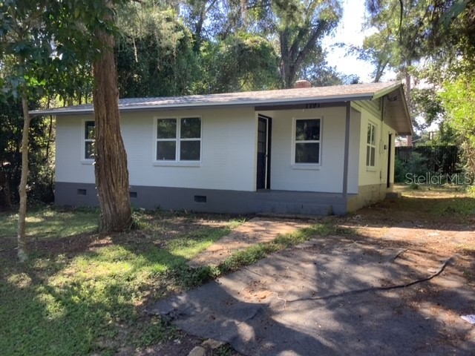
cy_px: 178
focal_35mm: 31
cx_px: 238
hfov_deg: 58.4
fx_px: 425
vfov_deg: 45.4
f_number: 2.4
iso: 50
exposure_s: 1/120
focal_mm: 3.3
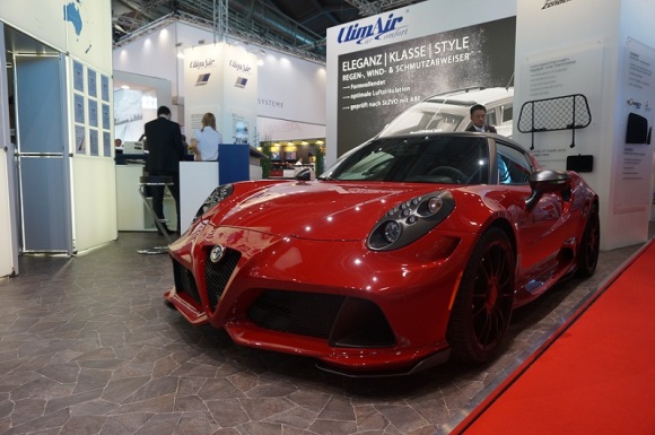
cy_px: 218
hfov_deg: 73.8
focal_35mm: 24
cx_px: 328
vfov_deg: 53.0
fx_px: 436
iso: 400
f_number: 4
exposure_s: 1/160
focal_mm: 16
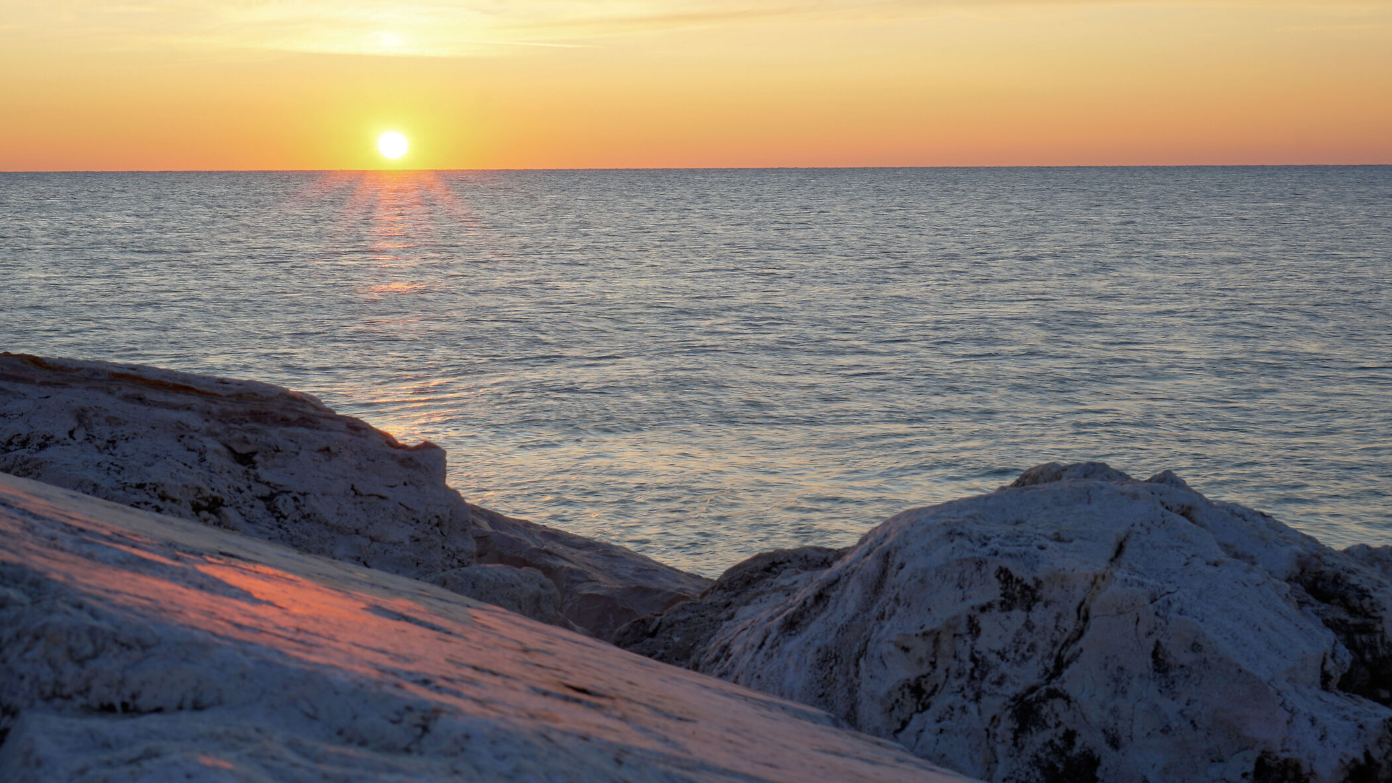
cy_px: 323
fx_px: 2310
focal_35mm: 63
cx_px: 661
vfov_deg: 19.2
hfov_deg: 33.5
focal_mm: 35
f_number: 11
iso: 100
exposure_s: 1/40
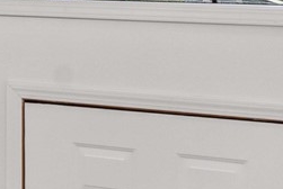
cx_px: -240
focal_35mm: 108
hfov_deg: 15.8
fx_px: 850
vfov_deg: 12.4
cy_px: -34
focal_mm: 16
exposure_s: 1/30
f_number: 8
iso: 1000
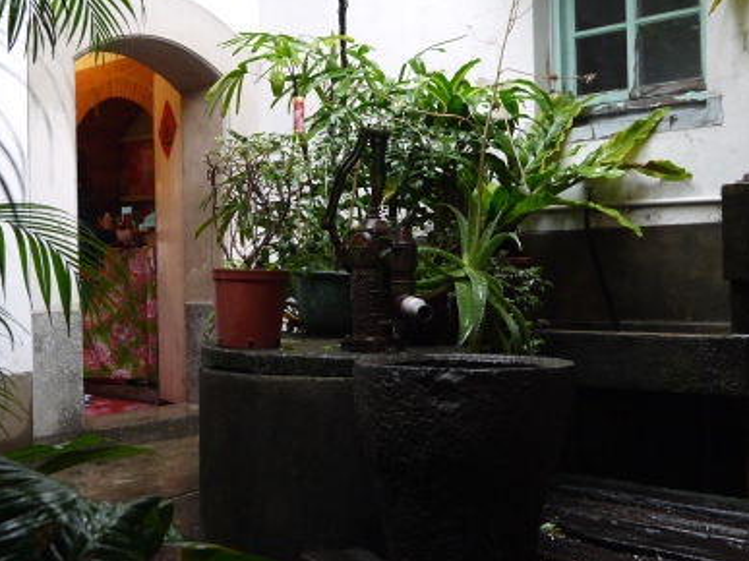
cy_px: 271
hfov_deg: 42.9
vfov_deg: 32.9
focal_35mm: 44
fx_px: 952
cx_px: 323
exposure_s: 1/60
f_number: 4.3
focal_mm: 19
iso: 800
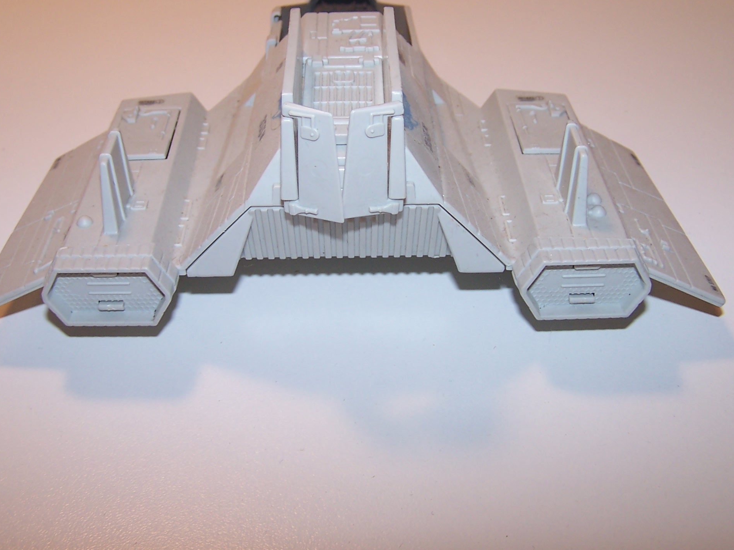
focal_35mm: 46
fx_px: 975
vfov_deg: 31.5
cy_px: 246
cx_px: 359
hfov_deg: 41.2
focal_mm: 6.3
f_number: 2.8
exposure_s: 1/60
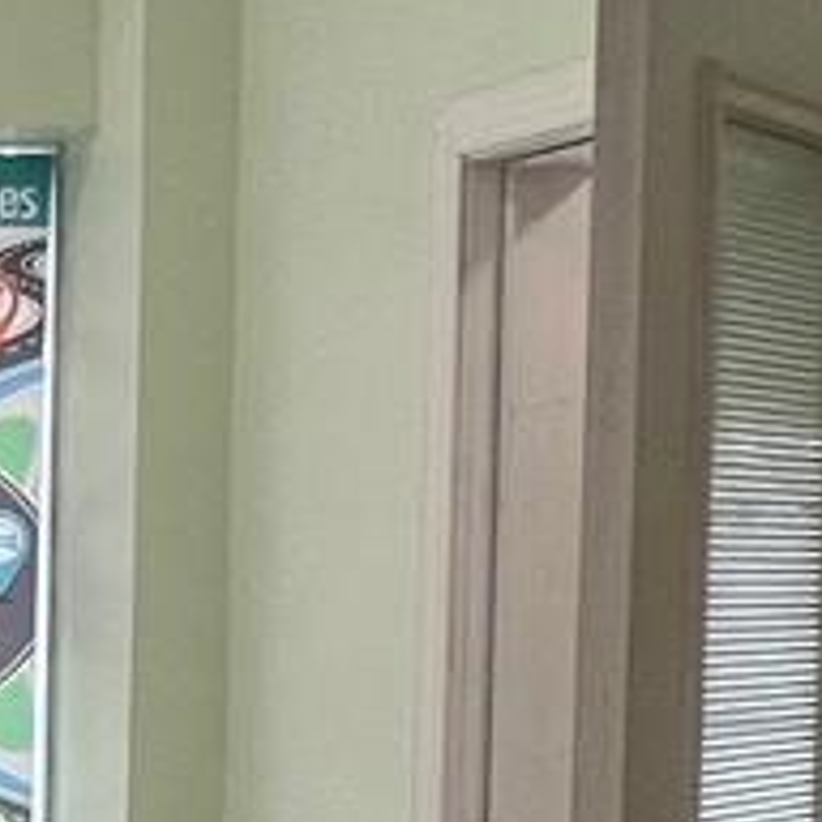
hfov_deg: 13.5
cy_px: 809
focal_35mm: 96
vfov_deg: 17.7
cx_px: -1113
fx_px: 2579
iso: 80
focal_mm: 1.57
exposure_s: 1/120
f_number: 1.8
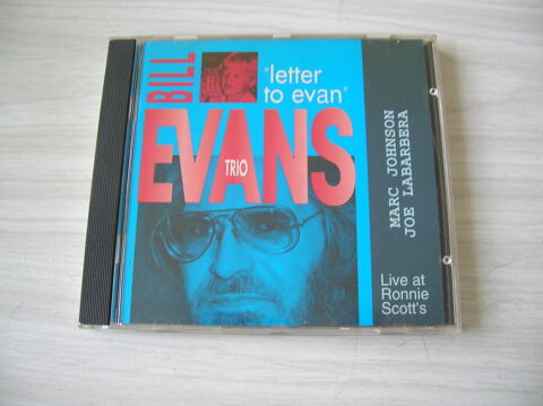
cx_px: 272
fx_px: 533
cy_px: 203
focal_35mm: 34
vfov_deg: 41.7
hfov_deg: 54.0
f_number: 2.9
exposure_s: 1/10.1
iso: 50
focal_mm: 5.7
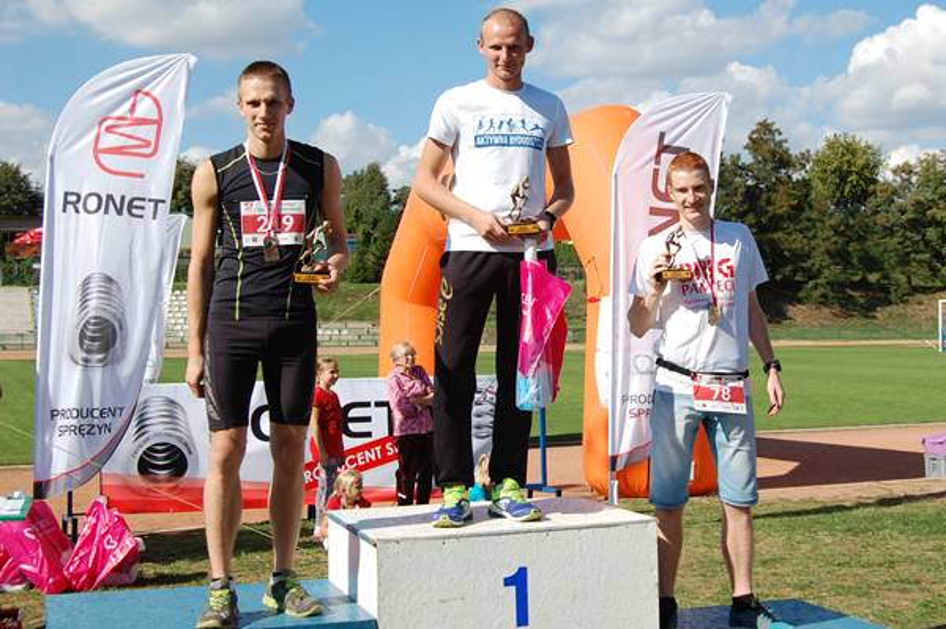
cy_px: 314
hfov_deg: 43.6
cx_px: 473
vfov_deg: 29.8
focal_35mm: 45
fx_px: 1181
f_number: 10
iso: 200
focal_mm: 30
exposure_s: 1/400
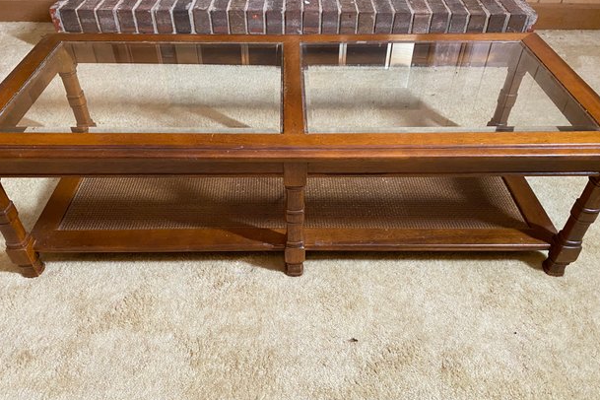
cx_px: 295
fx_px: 467
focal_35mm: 28
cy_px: 179
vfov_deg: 46.3
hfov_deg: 65.5
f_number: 1.8
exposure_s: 1/60
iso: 400
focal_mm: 4.25
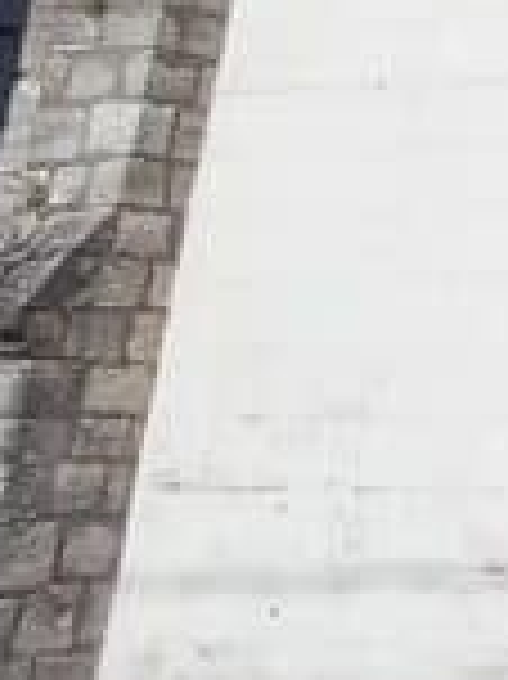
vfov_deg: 19.9
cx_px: 1223
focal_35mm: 88
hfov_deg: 12.8
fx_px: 1724
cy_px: -270
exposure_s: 1/2105
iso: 40
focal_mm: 1.13
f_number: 2.2
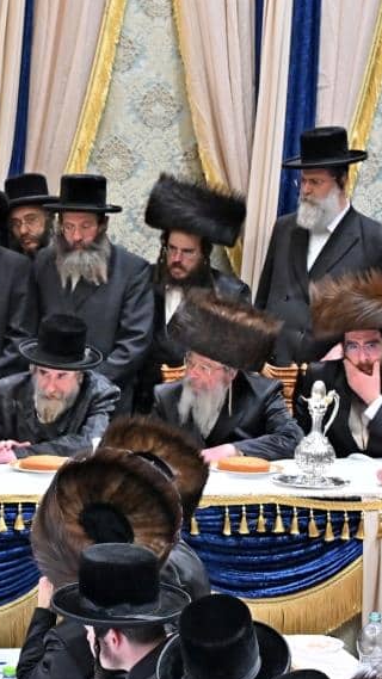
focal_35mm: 98
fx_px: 1765
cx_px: -134
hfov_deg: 12.0
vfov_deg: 21.8
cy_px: 347
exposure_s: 1/200
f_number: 4
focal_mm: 35
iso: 1250
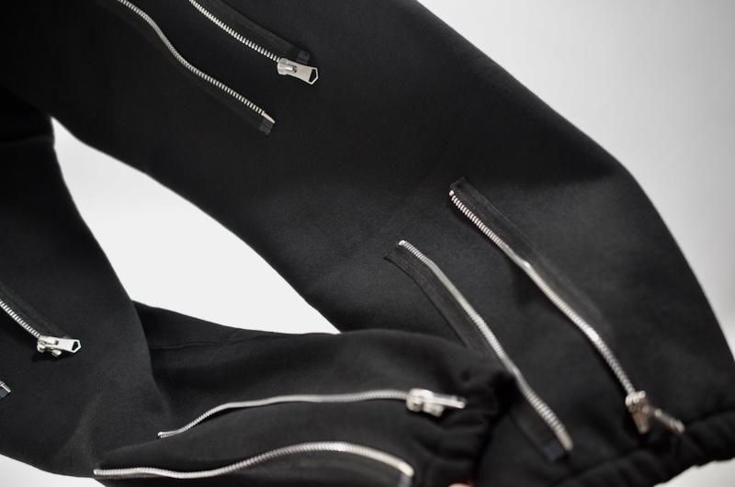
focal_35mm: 60
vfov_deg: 22.5
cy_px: 244
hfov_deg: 33.5
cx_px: 368
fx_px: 1223
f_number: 3.2
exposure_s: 1/40
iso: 800
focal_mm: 40
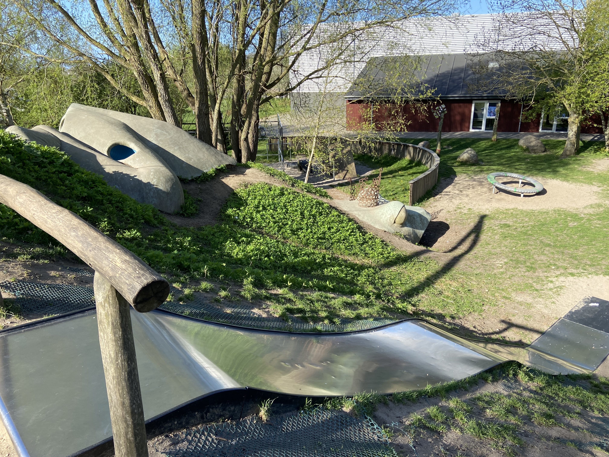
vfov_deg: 53.1
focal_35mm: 26
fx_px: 457
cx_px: 304
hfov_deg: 67.3
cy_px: 228
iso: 32
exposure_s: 1/934
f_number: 1.8
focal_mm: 4.25
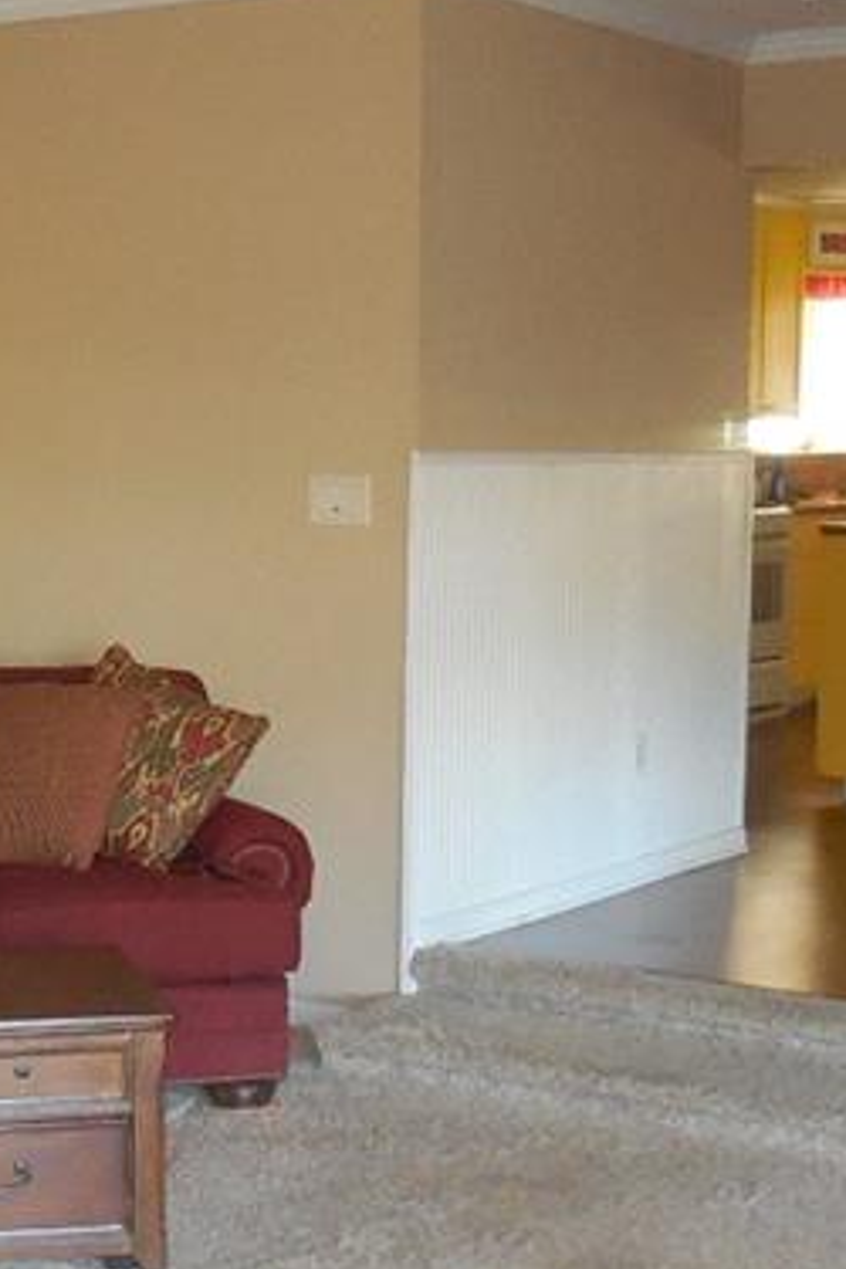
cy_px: 717
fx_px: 2503
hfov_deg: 18.9
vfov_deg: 28.4
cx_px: 122
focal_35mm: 71
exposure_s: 1/25
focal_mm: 4.5
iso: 560
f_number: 3.1
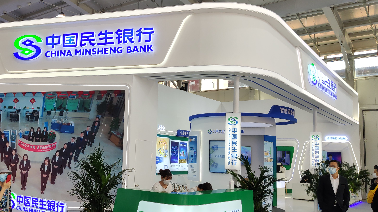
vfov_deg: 32.8
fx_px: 361
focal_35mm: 36
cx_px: 142
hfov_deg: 54.7
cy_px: 106
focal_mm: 4.75
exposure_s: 1/210
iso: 112
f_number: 1.75
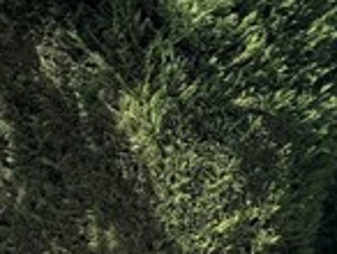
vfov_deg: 14.1
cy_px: 166
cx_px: 196
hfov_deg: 18.7
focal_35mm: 105
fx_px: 1024
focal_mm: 6.76
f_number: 1.78
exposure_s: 1/3413
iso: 80
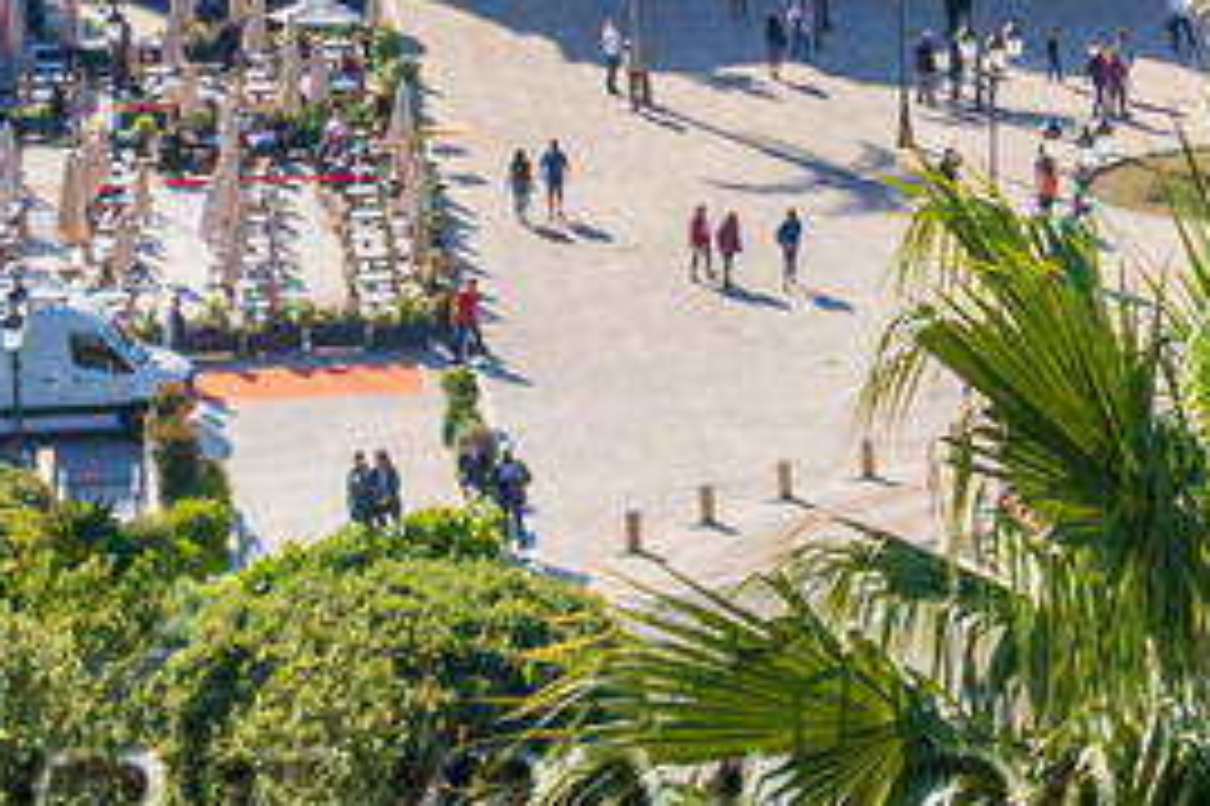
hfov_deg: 15.3
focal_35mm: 131
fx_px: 4400
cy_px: -239
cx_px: 1246
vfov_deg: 10.2
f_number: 2.8
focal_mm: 8.4
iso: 100
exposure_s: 1/1250
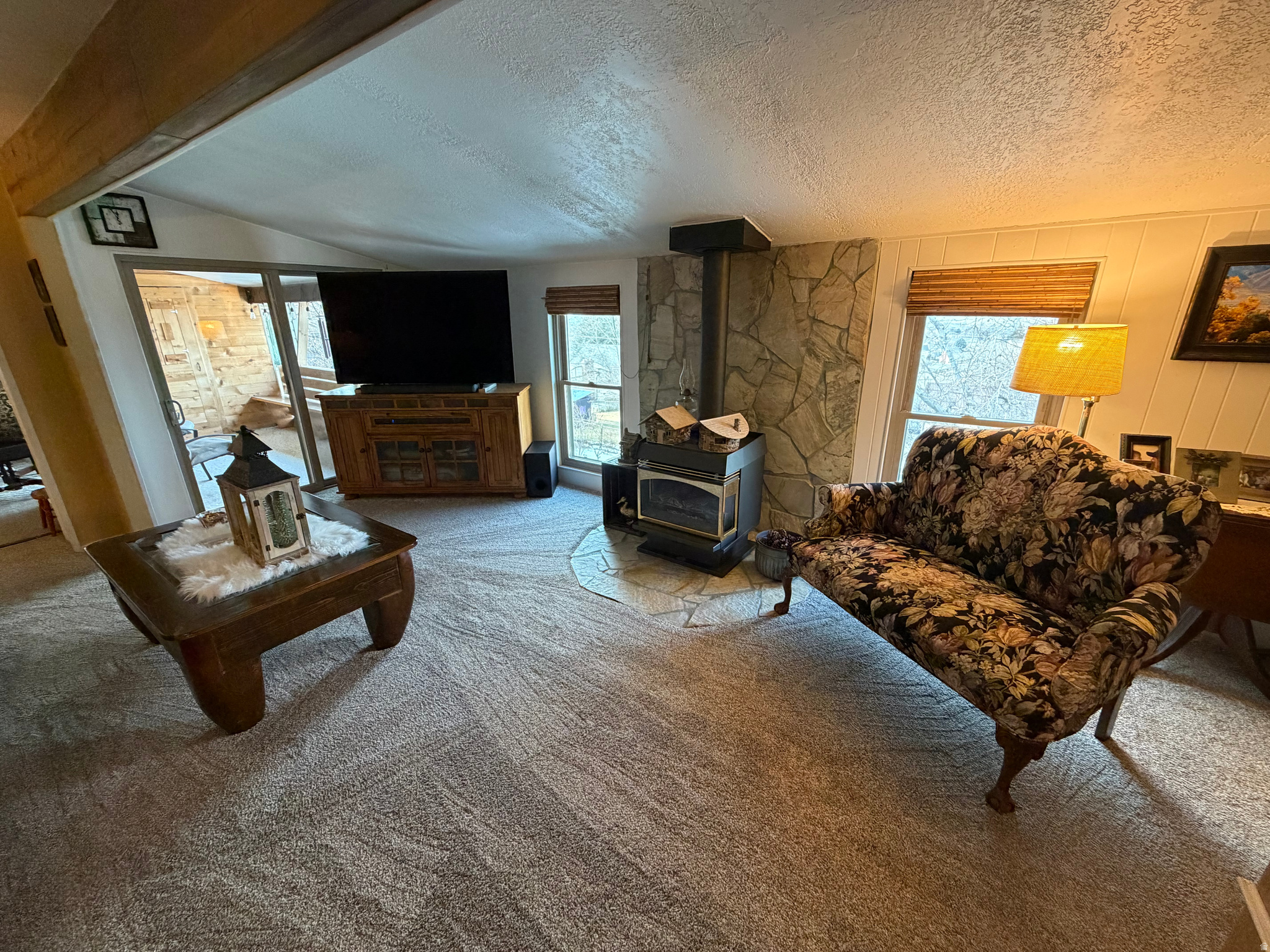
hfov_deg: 102.1
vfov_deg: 85.7
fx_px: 514
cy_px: 476
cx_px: 635
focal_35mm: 14
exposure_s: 1/60
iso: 400
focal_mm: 2.22
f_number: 2.2
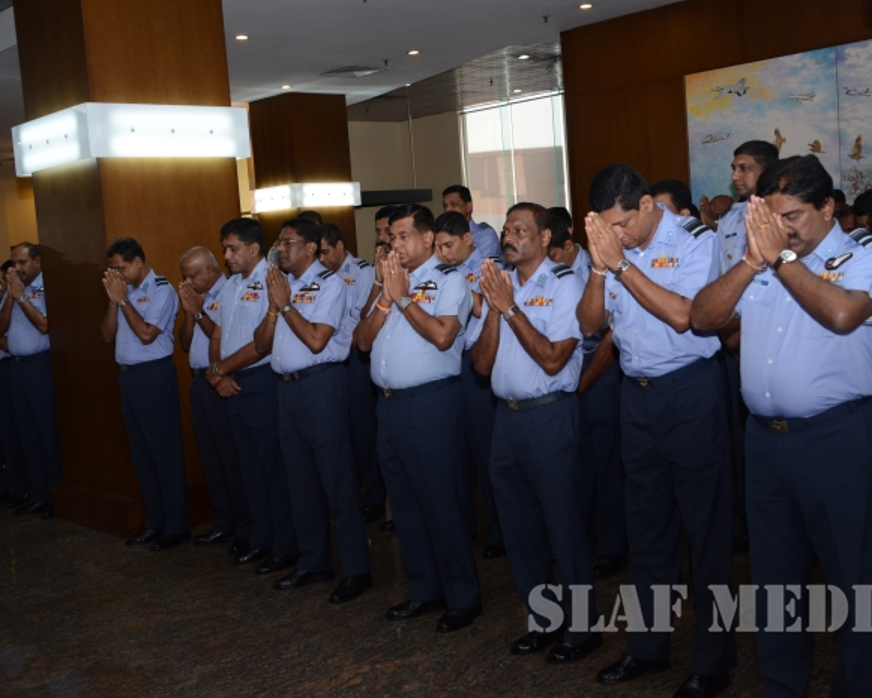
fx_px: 1110
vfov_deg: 34.9
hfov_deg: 42.9
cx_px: 458
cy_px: 349
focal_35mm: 43
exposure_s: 1/100
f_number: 5.6
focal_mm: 38
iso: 1600
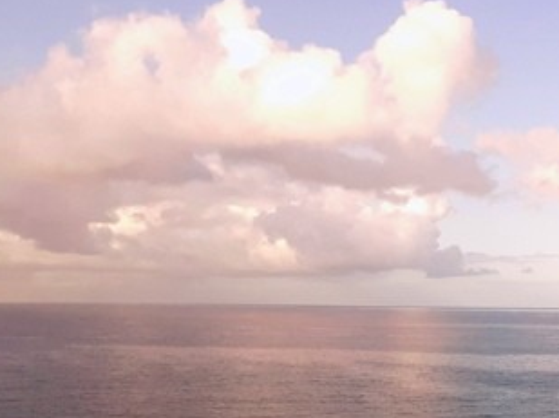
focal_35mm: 56
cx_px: 470
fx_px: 903
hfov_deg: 33.1
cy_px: 394
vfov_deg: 25.1
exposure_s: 1/4348
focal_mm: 3.6
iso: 200
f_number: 1.9
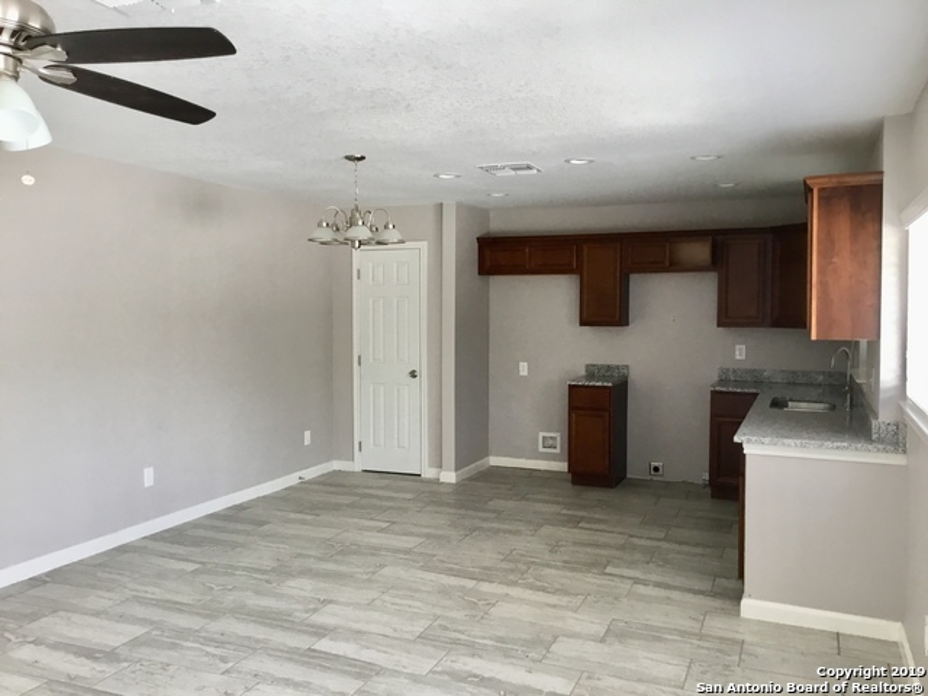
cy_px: 348
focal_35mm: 31
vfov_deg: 45.4
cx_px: 464
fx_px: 831
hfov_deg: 58.4
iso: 32
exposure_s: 1/40
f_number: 2.4
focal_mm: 3.3
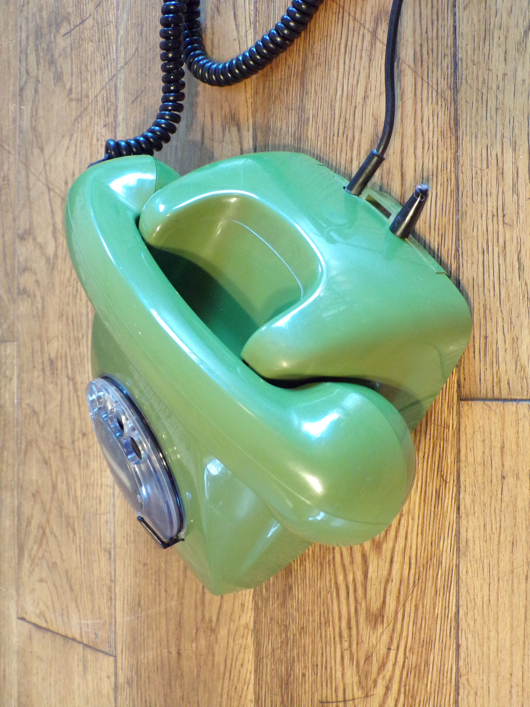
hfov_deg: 38.7
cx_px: 265
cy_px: 354
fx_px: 755
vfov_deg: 50.1
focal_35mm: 37
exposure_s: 1/17
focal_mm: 6.6
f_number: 3.3
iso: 576
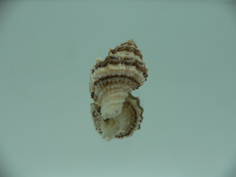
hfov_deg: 52.6
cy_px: 88
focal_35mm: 35
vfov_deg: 40.7
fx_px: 239
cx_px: 118
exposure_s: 1/80
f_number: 2.8
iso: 80
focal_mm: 4.6
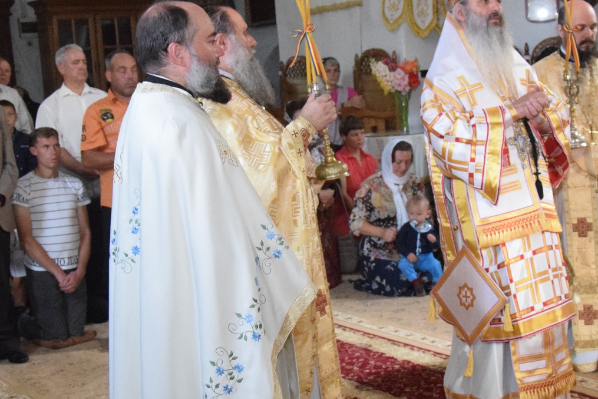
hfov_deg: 30.8
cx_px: 377
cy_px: 242
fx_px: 1080
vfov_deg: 20.9
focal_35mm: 65
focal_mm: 22
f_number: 3.8
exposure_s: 1/100
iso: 6400
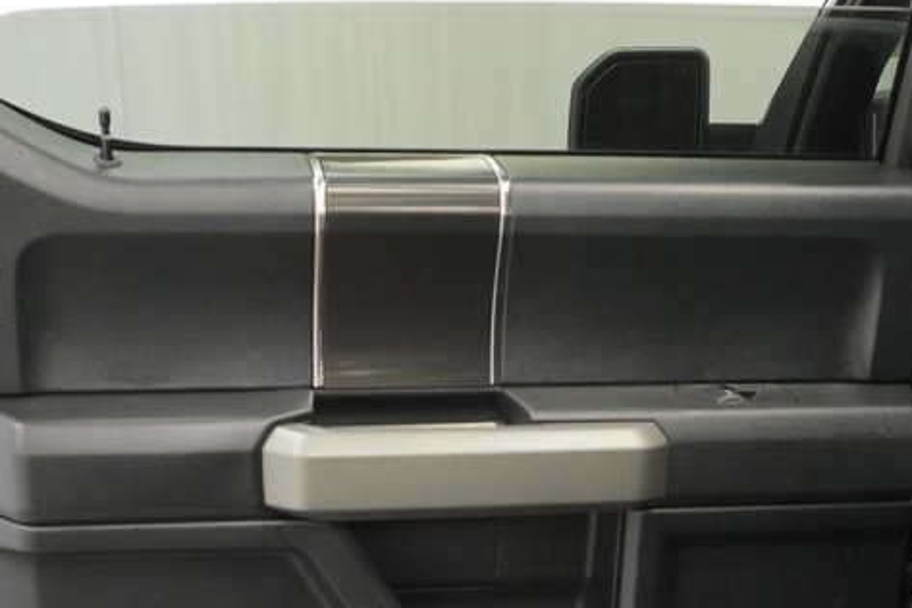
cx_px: 324
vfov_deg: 24.7
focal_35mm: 52
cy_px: 619
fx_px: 1317
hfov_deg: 37.9
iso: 1600
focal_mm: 16
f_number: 5.6
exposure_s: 1/60
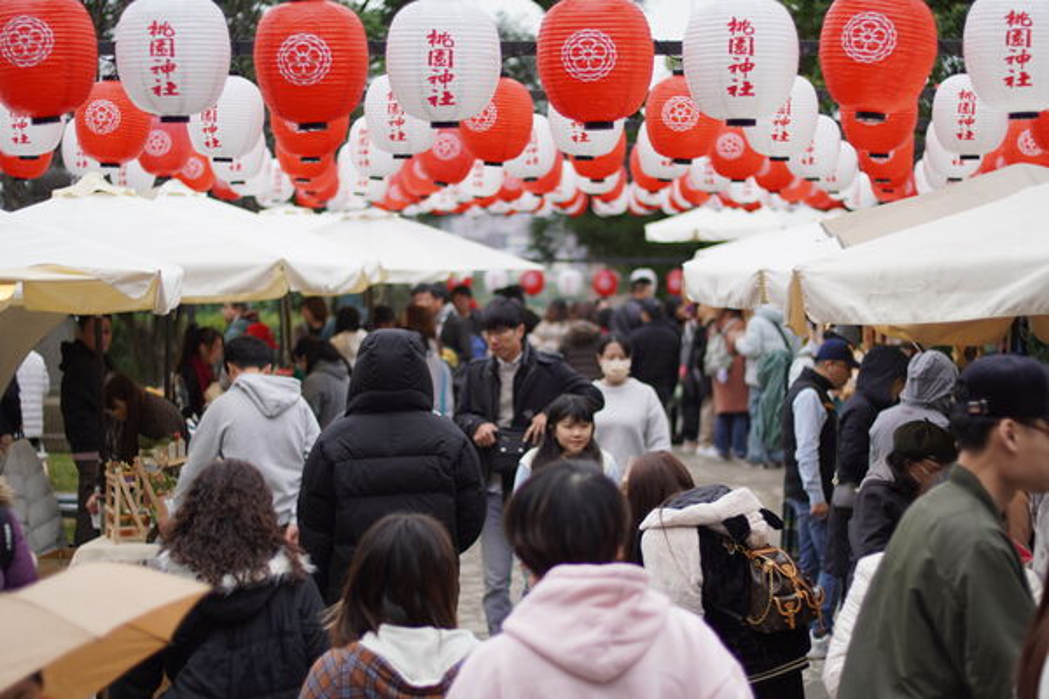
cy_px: 350
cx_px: 524
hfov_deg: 27.0
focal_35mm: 75
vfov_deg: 18.2
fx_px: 2185
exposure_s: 1/1600
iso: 100
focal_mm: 50
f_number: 1.8
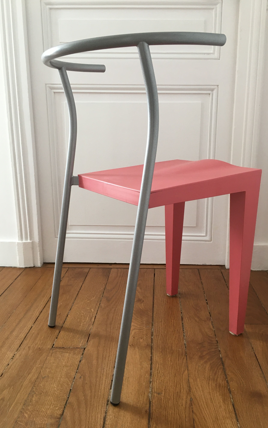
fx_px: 362
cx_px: 138
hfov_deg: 40.6
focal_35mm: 31
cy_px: 212
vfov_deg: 61.2
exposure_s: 1/33
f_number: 2.2
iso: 100
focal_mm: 4.15
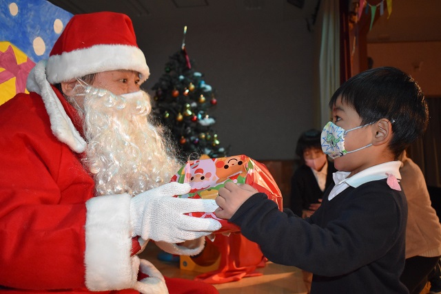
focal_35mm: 36
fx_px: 441
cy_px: 147
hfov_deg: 53.1
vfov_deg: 36.9
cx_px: 220
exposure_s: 1/60
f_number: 3.8
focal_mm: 24
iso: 2500
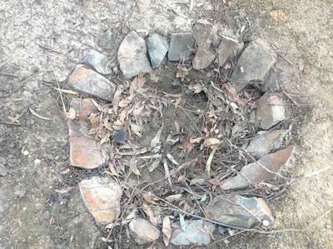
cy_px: 124
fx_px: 336
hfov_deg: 52.7
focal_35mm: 35
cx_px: 166
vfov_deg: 40.6
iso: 125
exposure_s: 1/120
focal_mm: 4.28
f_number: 2.4
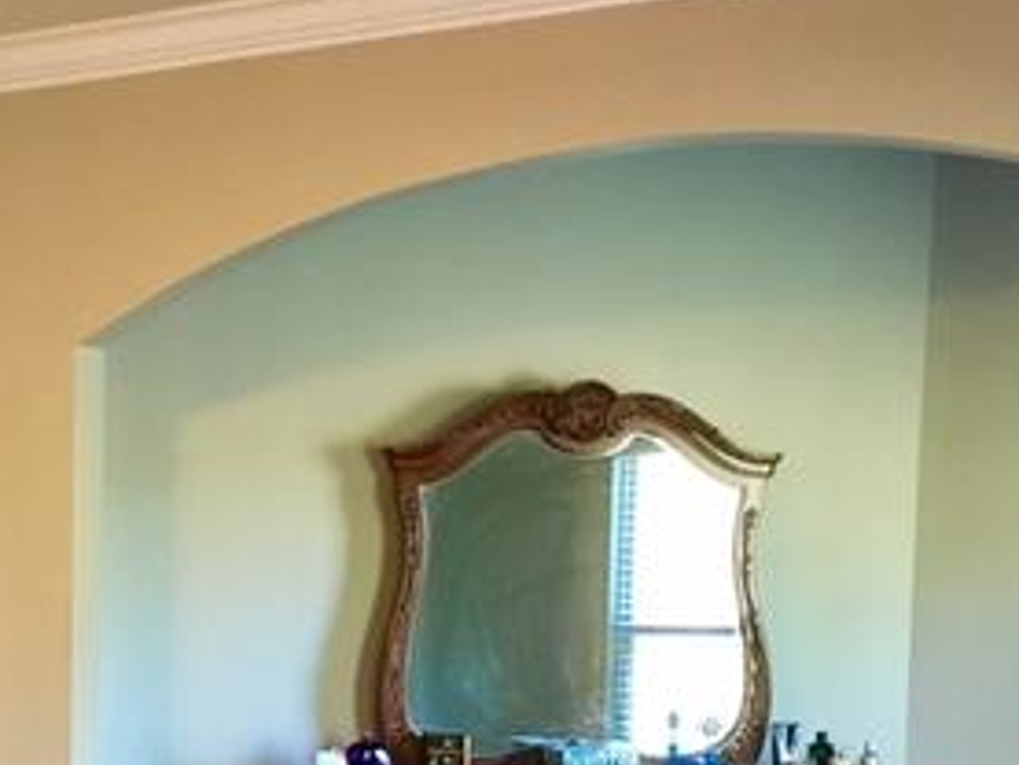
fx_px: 1973
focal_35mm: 67
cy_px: 688
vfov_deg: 21.5
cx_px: 70
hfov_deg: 27.7
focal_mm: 4.15
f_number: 2.2
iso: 160
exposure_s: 1/30
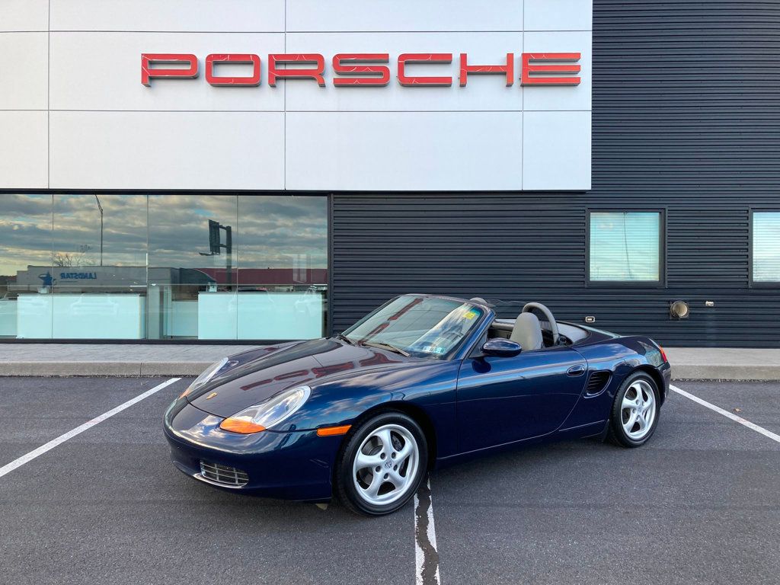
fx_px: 631
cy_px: 292
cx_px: 390
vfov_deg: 49.7
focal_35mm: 28
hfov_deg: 63.4
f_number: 1.8
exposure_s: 1/172
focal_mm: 3.99
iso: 20
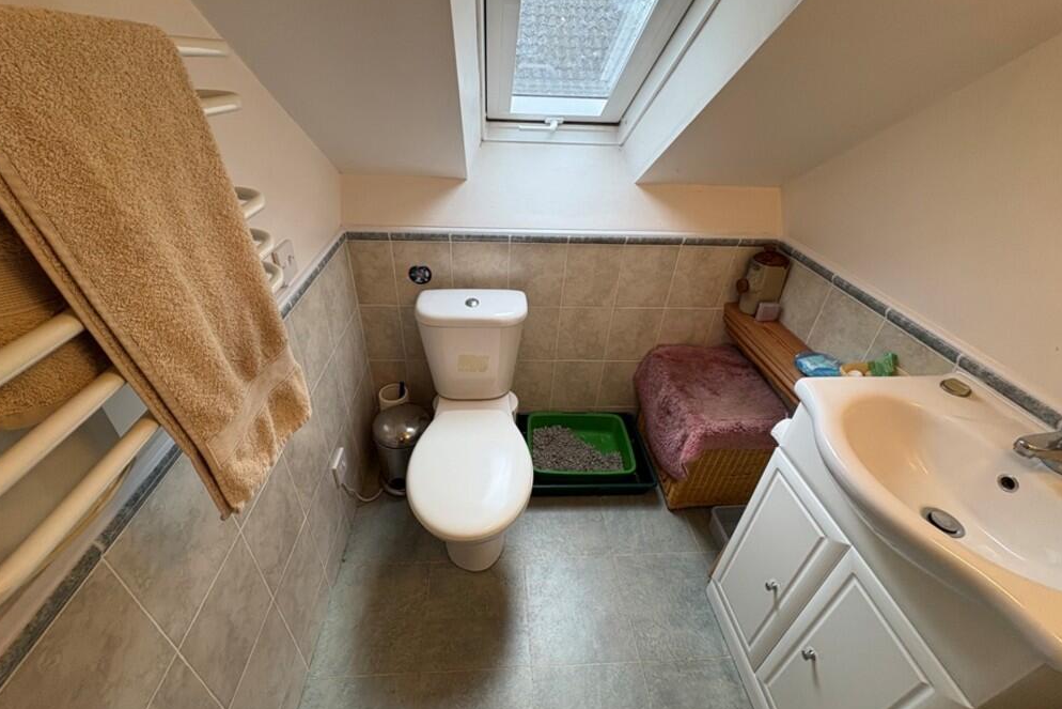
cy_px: 330
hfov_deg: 100.4
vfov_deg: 77.2
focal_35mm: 15
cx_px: 516
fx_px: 443
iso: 100
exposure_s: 1/100
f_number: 2.2
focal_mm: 2.22
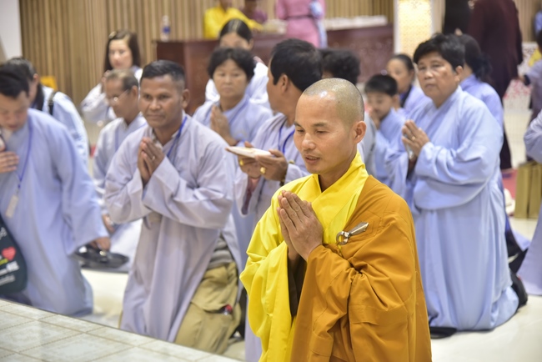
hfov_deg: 23.9
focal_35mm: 85
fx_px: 1280
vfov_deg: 16.1
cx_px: 271
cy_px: 181
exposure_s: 1/50
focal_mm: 85
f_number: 4
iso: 1000
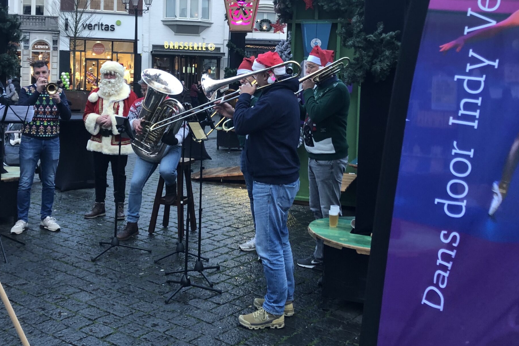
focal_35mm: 41
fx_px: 591
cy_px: 98
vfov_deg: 32.2
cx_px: 230
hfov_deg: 47.3
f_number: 1.8
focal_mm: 3.99
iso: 32
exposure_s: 1/33
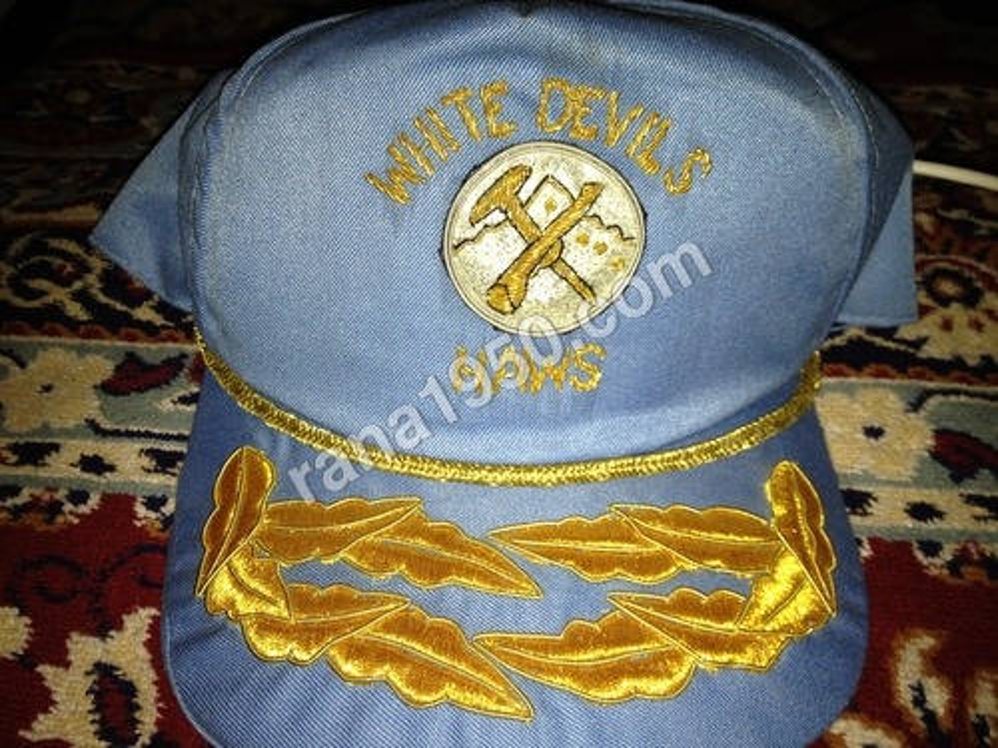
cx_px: 499
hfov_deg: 52.6
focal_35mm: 35
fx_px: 1009
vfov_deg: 40.7
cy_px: 374
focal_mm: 4.28
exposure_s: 1/55
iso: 64
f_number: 2.4
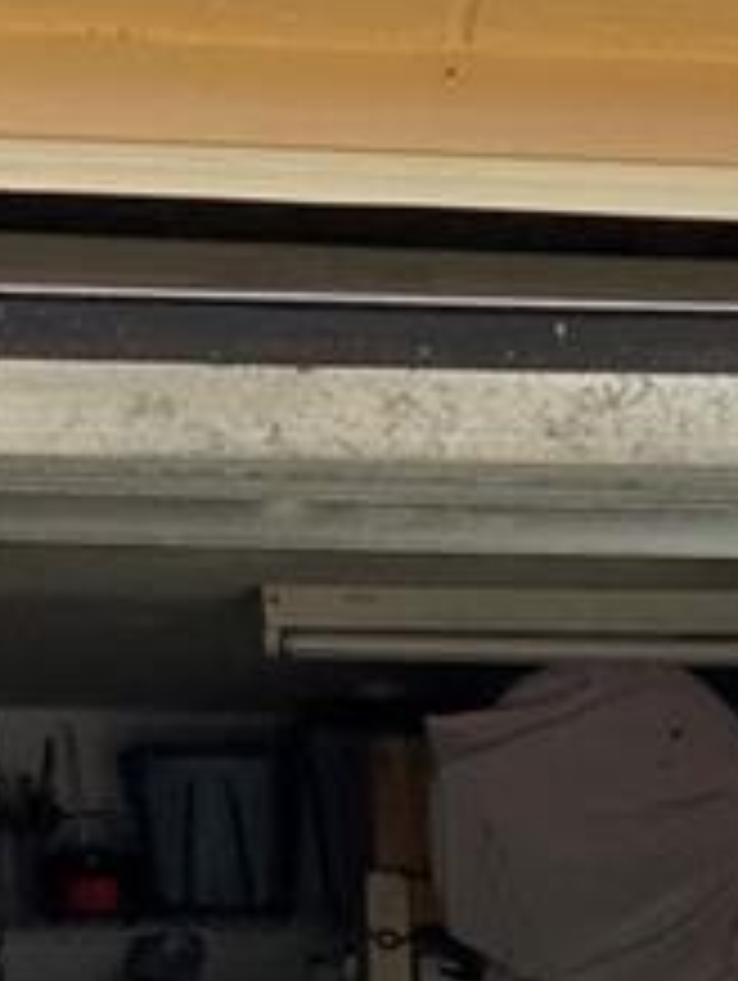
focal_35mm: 143
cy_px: 2115
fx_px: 4057
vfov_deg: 11.9
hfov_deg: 10.2
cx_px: 990
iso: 32
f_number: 1.8
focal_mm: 4.25
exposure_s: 1/1961
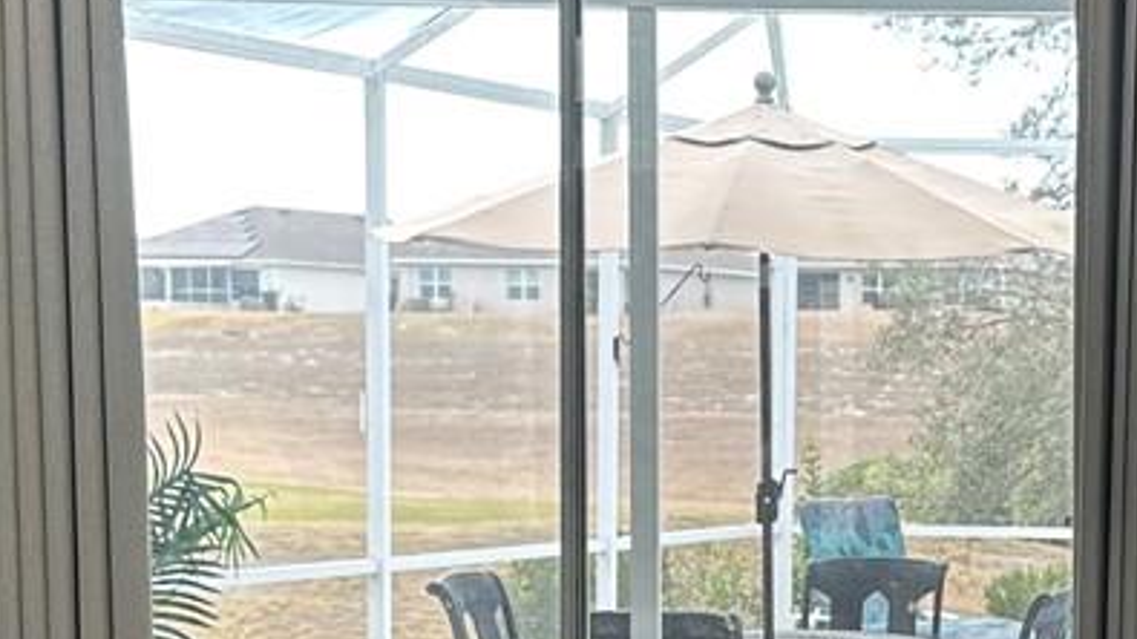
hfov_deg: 19.9
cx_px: 959
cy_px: 832
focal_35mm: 106
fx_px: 3195
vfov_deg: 11.1
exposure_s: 1/120
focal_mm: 6.86
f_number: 1.78
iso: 100
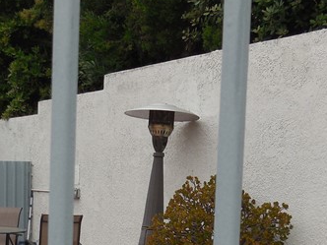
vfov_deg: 18.6
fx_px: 727
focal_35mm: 77
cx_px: 110
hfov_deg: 25.2
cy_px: 255
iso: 125
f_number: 3.1
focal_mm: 4.5
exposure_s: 1/500
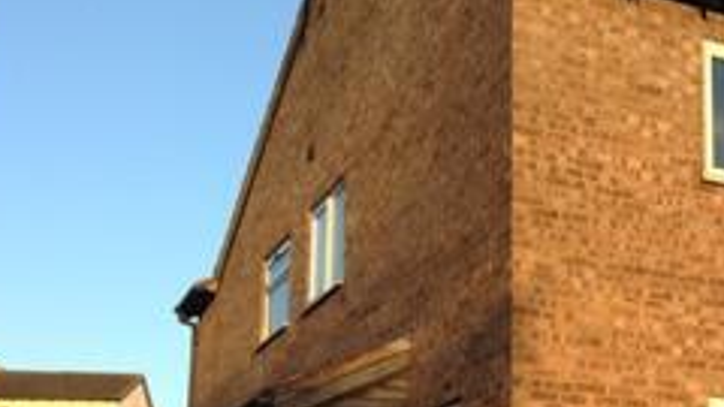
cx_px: 585
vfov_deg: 17.6
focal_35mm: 67
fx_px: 1286
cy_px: 396
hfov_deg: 30.6
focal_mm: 3.3
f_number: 2.4
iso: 25
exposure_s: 1/267
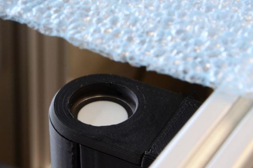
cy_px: 56
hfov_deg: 11.8
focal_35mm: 175
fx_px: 1227
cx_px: 77
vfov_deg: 7.8
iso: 640
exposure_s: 1/8
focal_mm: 80
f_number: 13
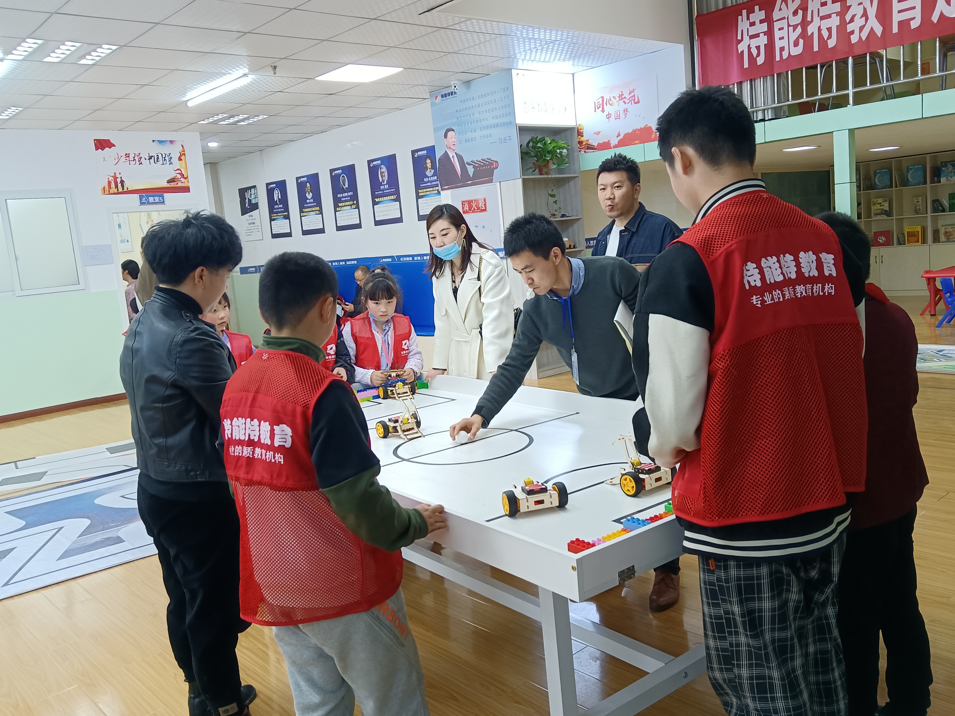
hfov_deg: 60.0
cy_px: 358
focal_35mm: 30
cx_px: 478
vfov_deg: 46.8
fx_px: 828
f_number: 1.9
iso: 528
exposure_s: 1/50
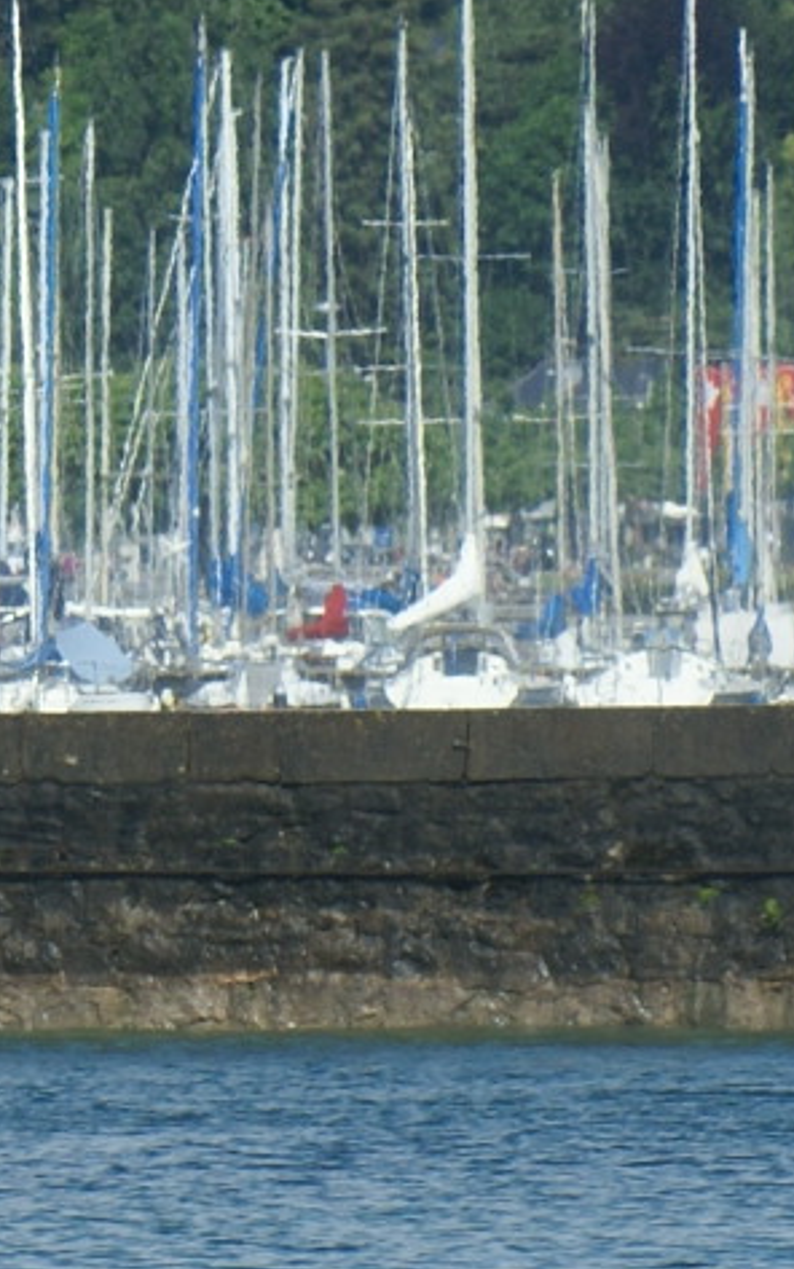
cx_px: -966
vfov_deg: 2.5
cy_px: 123
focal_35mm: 837
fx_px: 28955
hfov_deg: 1.6
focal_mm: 135
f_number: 9
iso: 100
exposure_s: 1/320
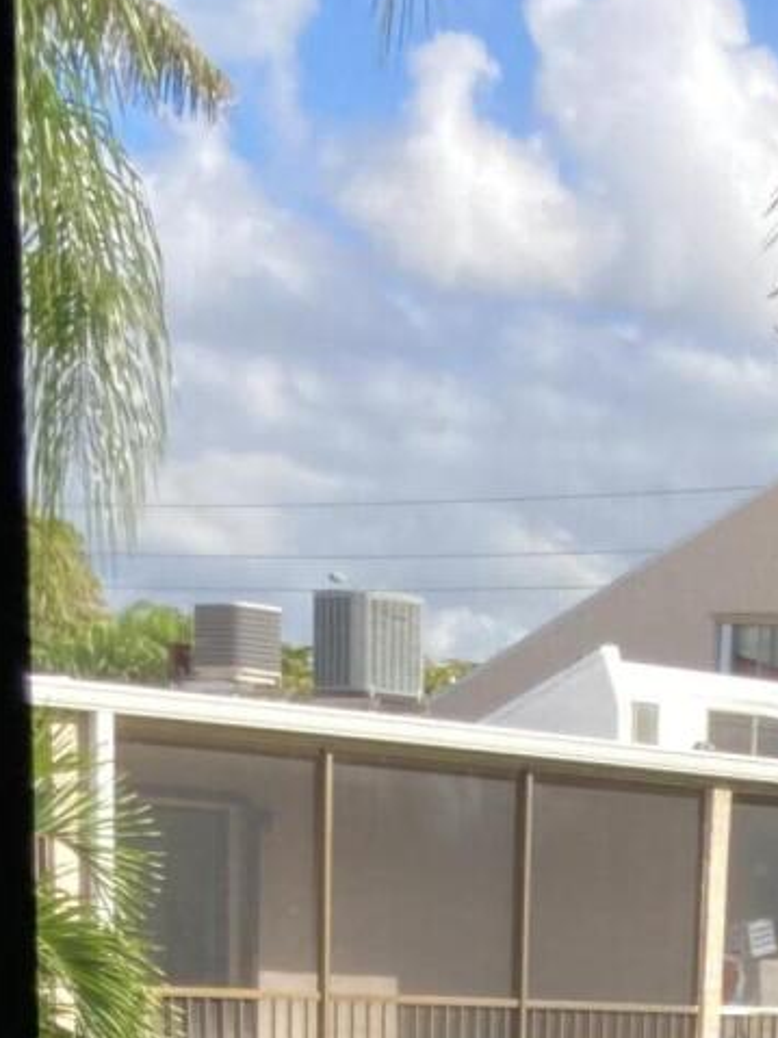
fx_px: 3508
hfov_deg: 12.4
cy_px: 2132
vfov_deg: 14.0
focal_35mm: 117
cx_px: 884
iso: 20
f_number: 1.8
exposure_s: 1/195
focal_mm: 3.99
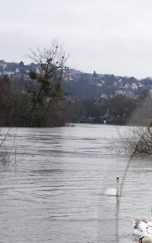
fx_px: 1125
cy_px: 228
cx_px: 285
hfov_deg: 7.5
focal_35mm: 170
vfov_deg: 12.2
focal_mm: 55
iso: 400
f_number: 11
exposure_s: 1/200
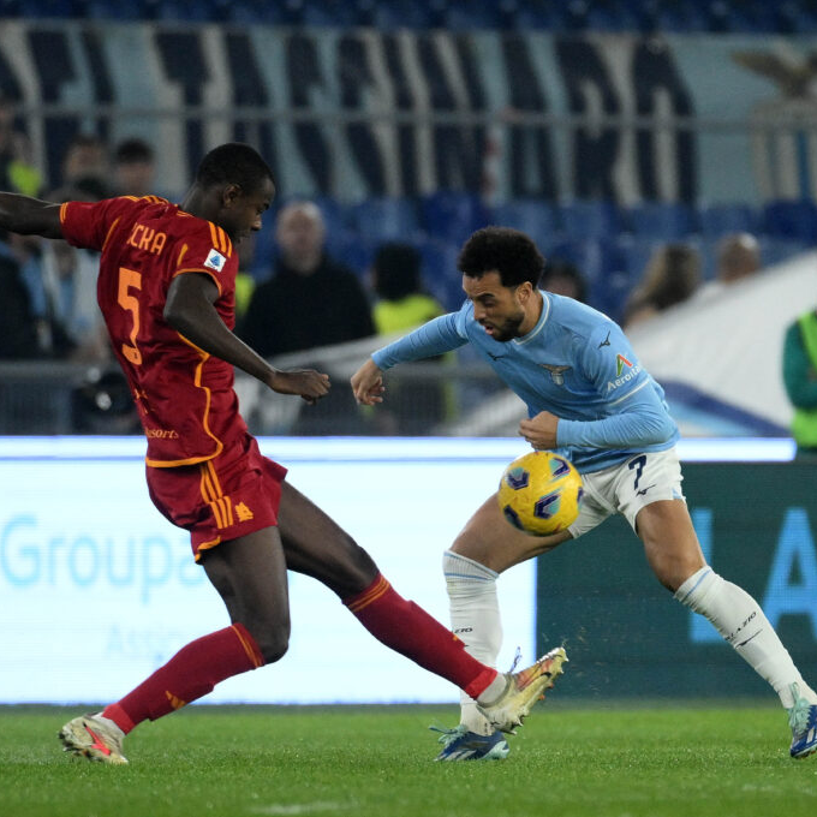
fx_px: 20507
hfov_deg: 2.3
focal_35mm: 768
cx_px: 505
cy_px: 408
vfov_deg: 2.3
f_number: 4
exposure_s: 1/1250
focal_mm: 400
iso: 3200
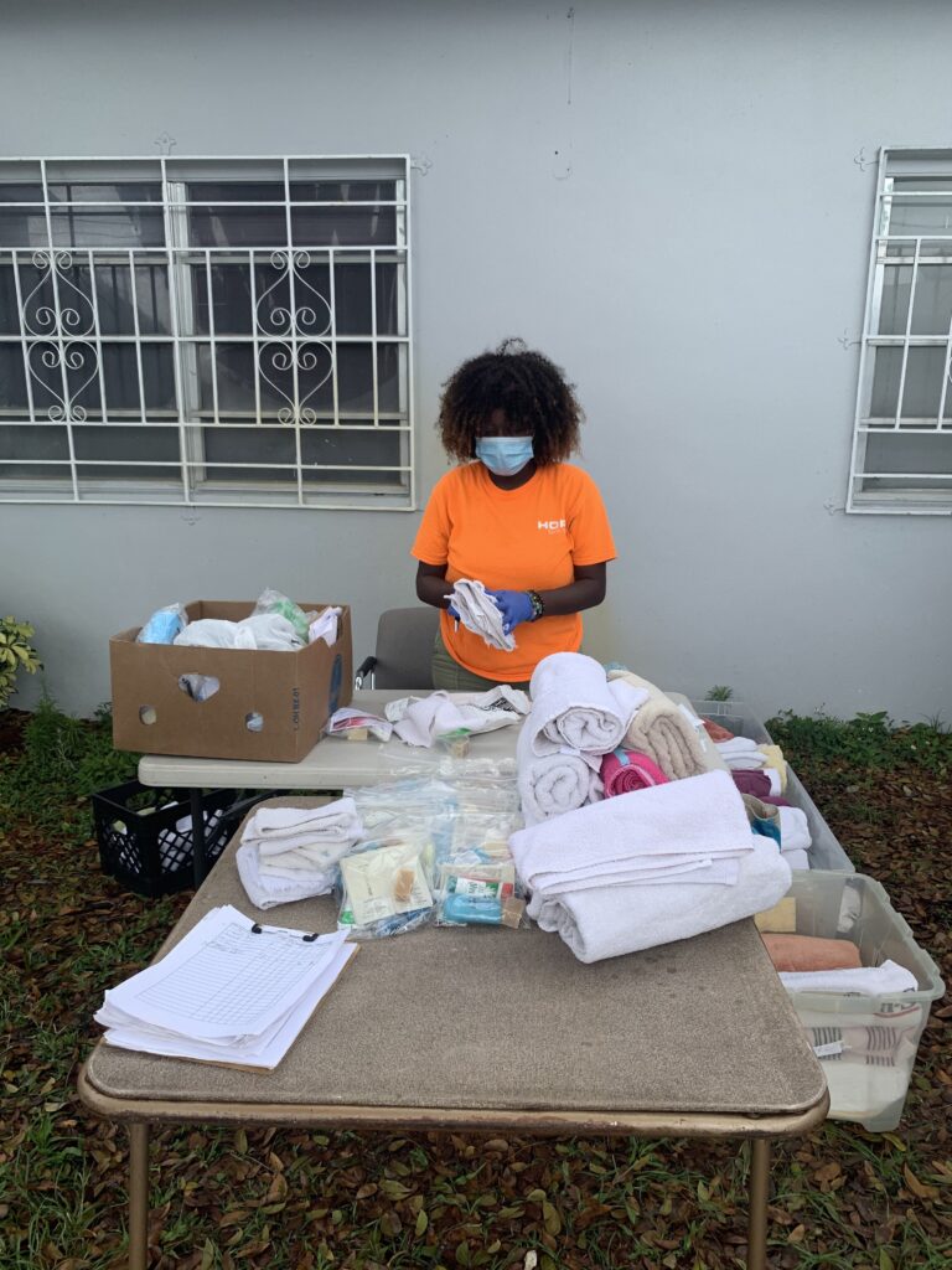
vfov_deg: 67.3
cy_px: 635
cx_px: 476
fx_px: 953
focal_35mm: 26
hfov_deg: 53.1
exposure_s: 1/954
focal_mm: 4.25
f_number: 1.8
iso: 25
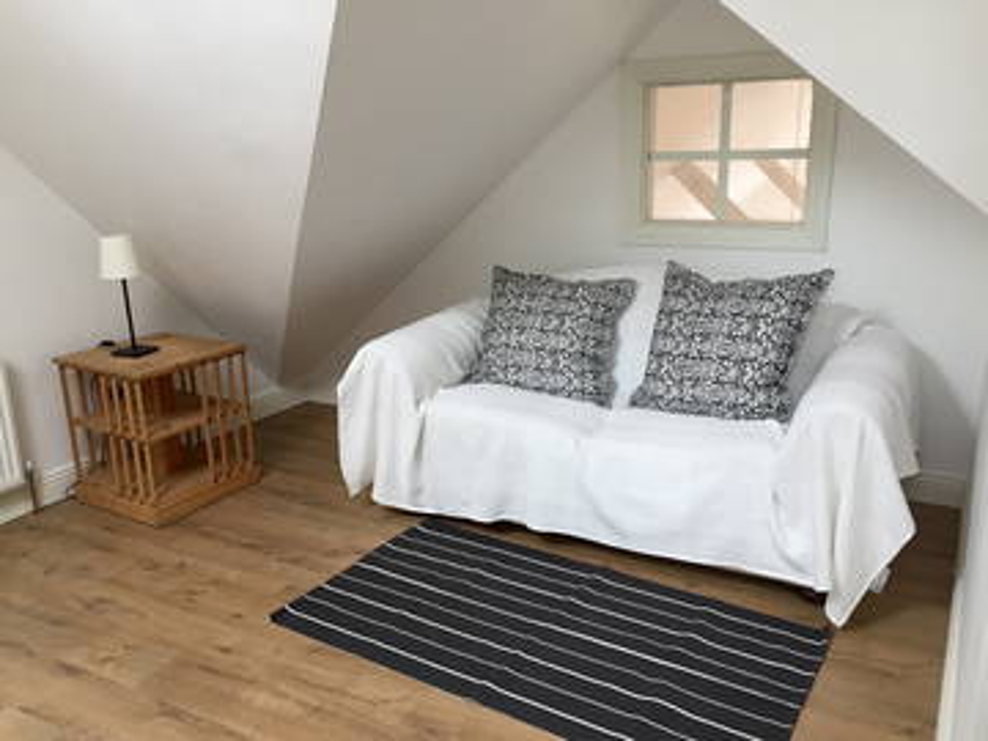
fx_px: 828
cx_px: 494
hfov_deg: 61.7
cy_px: 370
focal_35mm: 29
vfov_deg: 48.2
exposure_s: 1/33
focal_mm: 4.15
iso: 50
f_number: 2.2
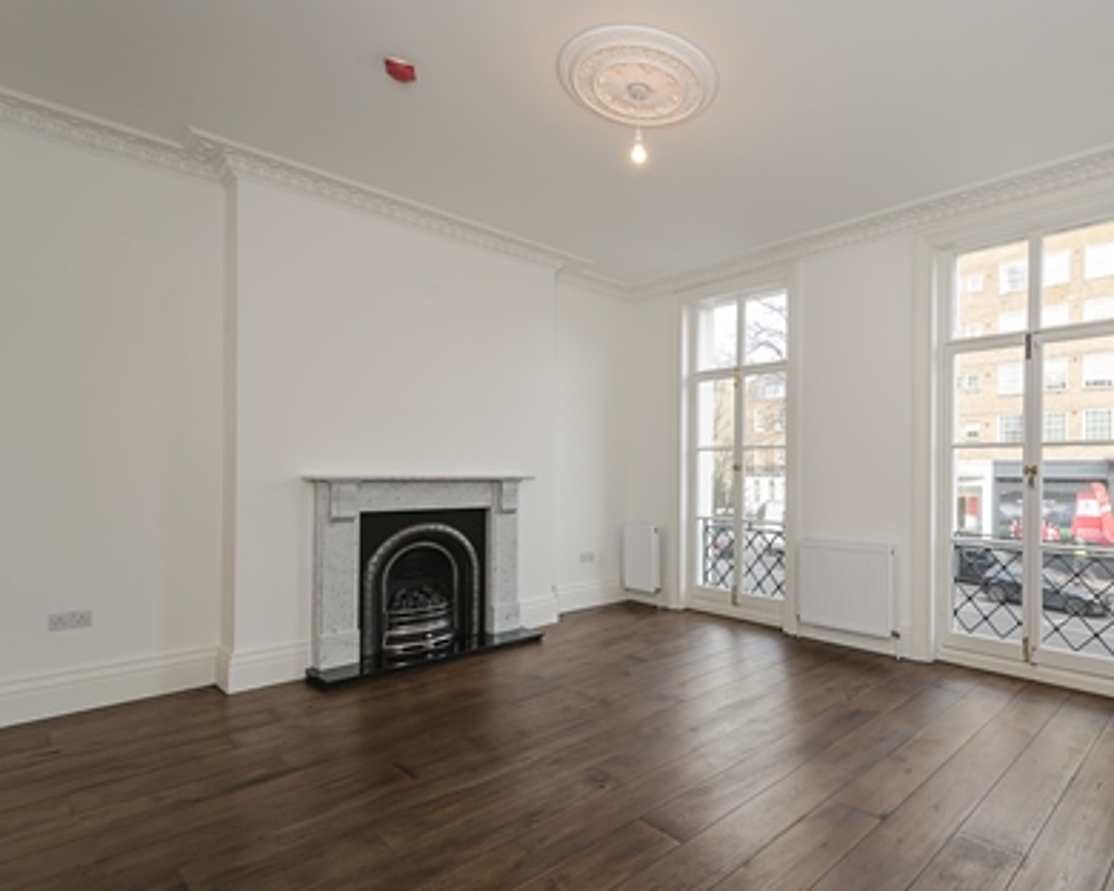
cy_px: 470
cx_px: 706
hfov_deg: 84.5
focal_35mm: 18
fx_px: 593
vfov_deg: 73.7
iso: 100
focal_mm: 10
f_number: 9
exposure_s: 1/10
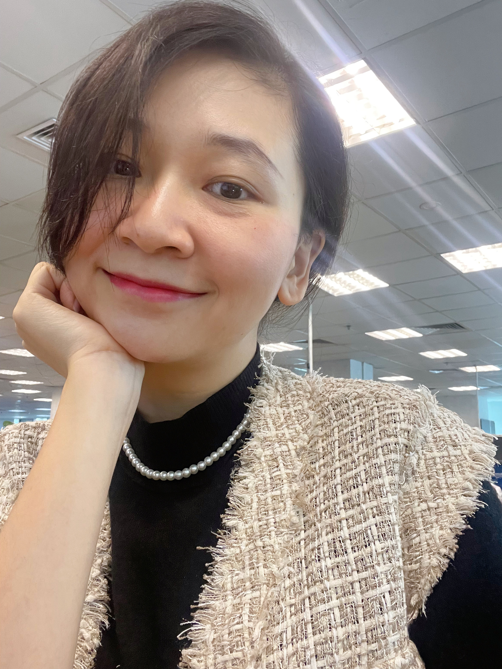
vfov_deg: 60.0
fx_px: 580
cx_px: 251
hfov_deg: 46.8
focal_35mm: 30
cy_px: 334
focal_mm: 2.71
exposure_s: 1/60
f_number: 2.2
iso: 320
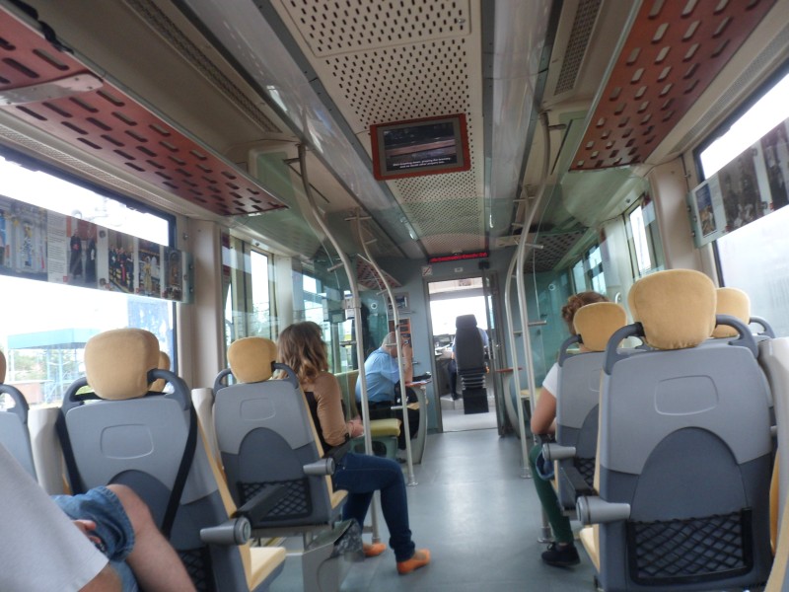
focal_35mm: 27
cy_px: 296
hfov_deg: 65.3
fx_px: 615
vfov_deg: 51.4
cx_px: 394
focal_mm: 4.9
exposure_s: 1/30
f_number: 3.3
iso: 120
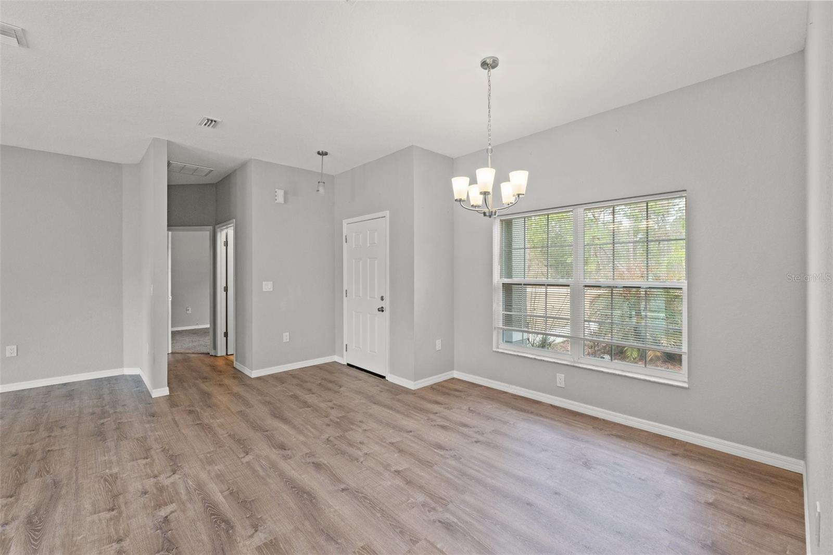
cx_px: 416
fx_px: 347
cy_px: 278
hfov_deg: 100.4
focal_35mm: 15
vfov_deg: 77.3
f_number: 8
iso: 400
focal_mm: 10
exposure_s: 1/8
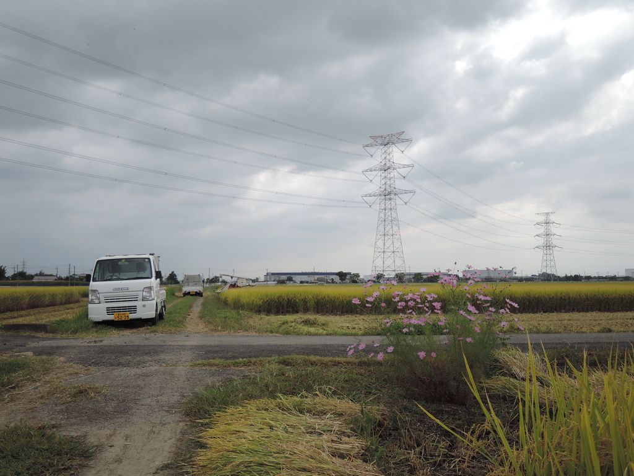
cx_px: 317
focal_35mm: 35
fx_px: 641
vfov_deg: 40.7
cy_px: 238
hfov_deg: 52.6
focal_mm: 7.5
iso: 80
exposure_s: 1/250
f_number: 2.5
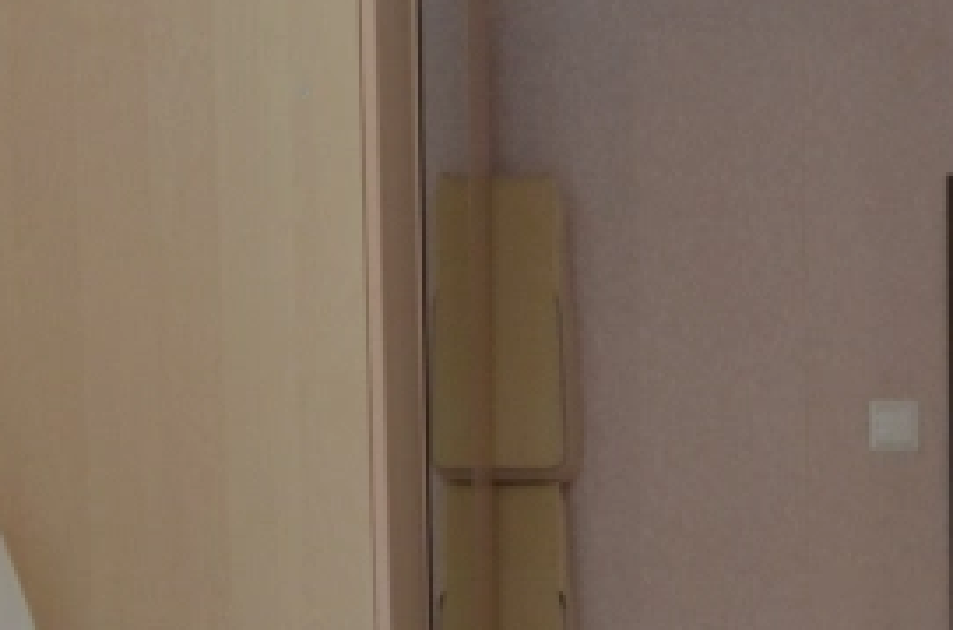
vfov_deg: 10.6
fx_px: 3299
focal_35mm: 125
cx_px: 1016
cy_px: 917
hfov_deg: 16.0
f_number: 4.5
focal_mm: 18
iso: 400
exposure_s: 1/100
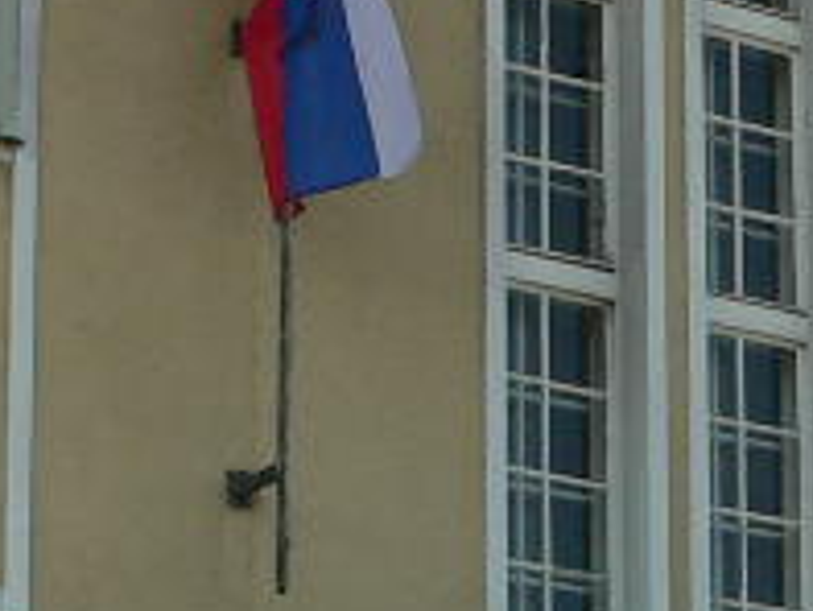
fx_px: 4512
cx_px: 846
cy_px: 1065
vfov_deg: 7.5
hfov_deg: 10.2
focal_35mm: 192
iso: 100
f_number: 5.2
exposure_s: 1/320
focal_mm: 6.1
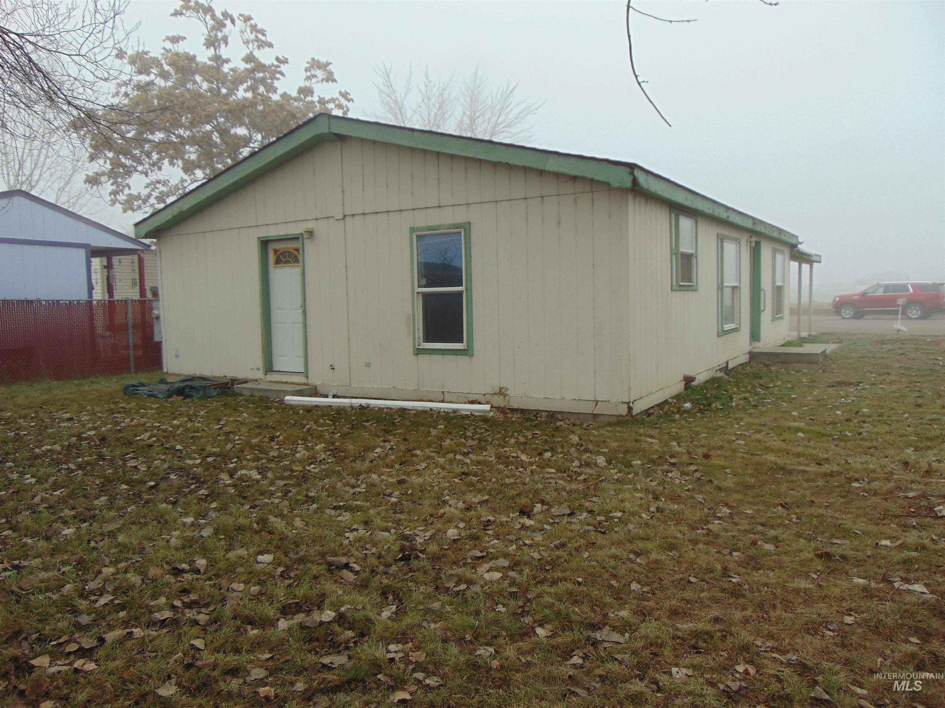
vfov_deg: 54.9
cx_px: 472
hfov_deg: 69.4
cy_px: 354
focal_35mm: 25
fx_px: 682
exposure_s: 1/400
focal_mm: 4.5
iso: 80
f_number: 3
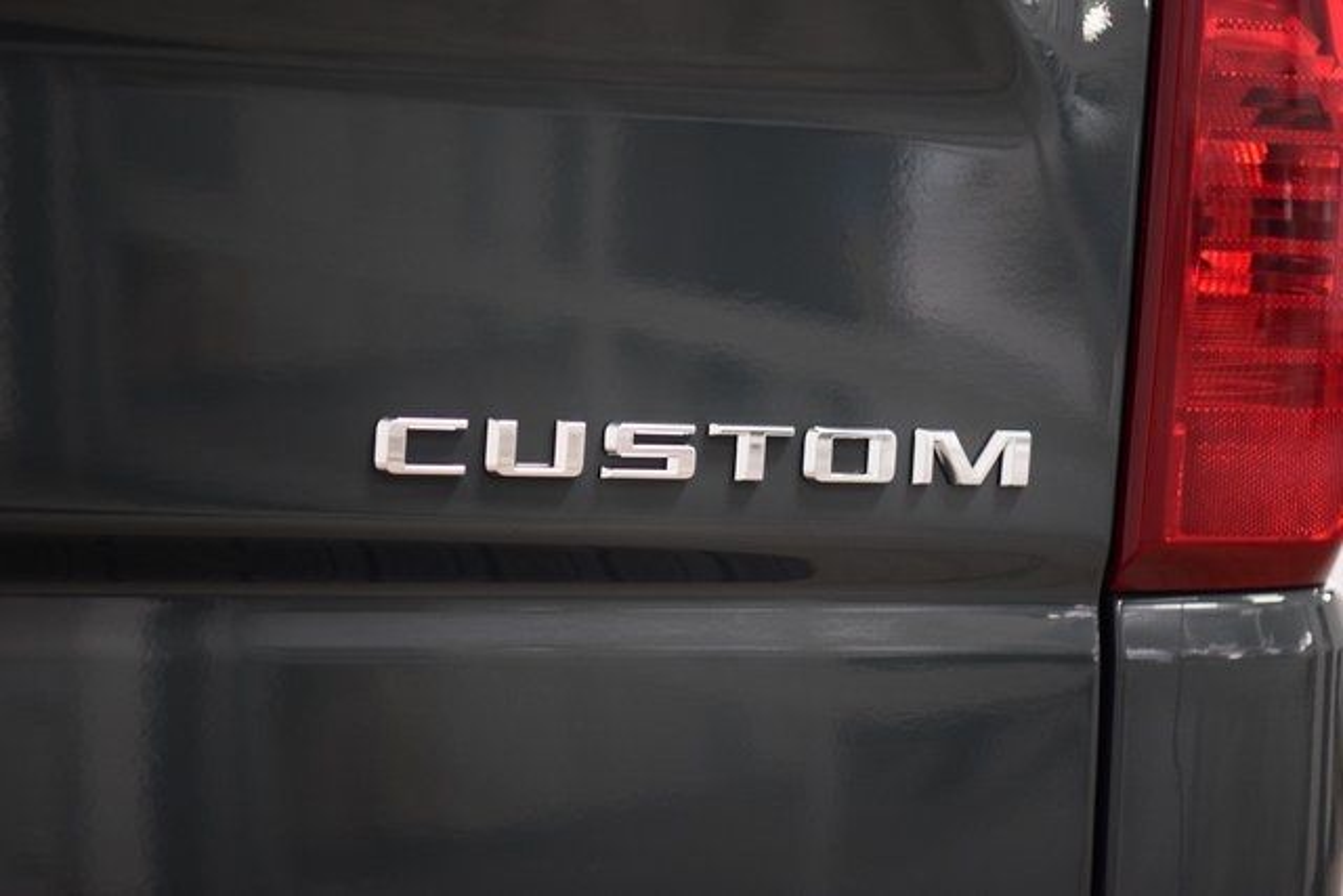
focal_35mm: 105
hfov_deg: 19.5
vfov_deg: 13.0
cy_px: 448
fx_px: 3918
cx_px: 672
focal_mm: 70
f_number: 2.8
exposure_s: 1/60
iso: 1600
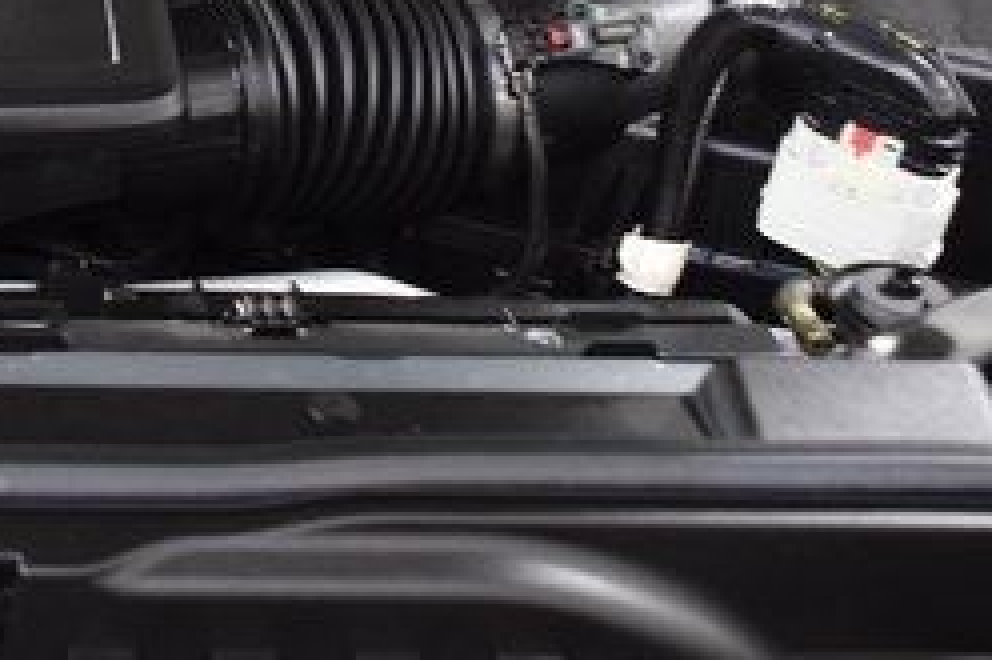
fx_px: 2561
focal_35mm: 93
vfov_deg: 14.5
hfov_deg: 20.2
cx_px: -284
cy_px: 10
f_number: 2.8
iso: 1600
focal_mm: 24
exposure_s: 1/30
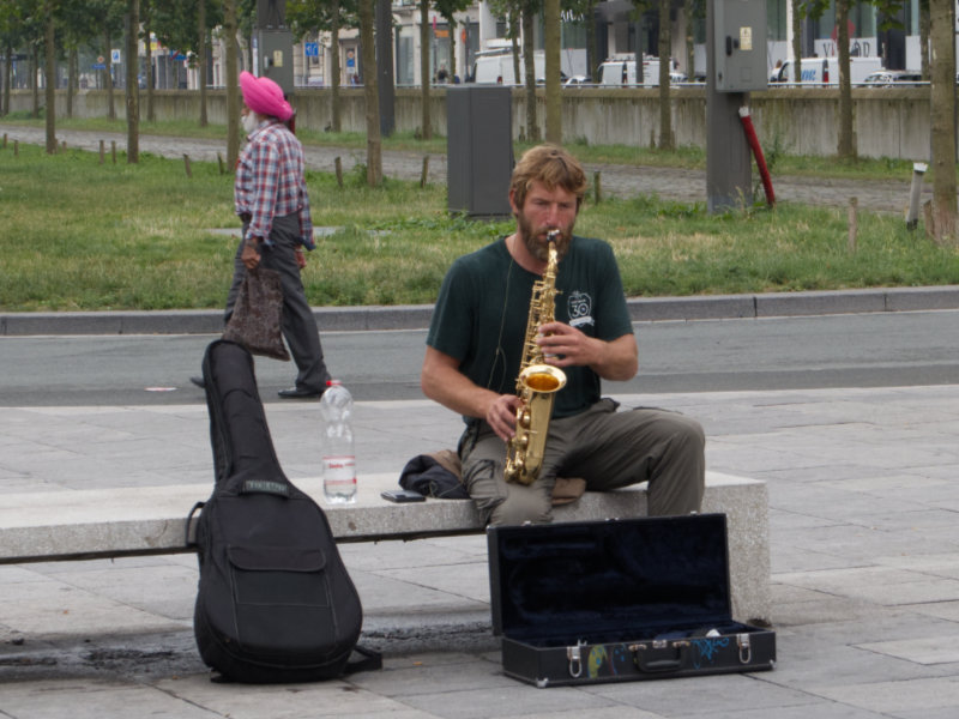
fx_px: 2078
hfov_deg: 26.0
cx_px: 480
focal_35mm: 75
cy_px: 360
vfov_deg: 19.6
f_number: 5.6
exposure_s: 1/200
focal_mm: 34
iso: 200
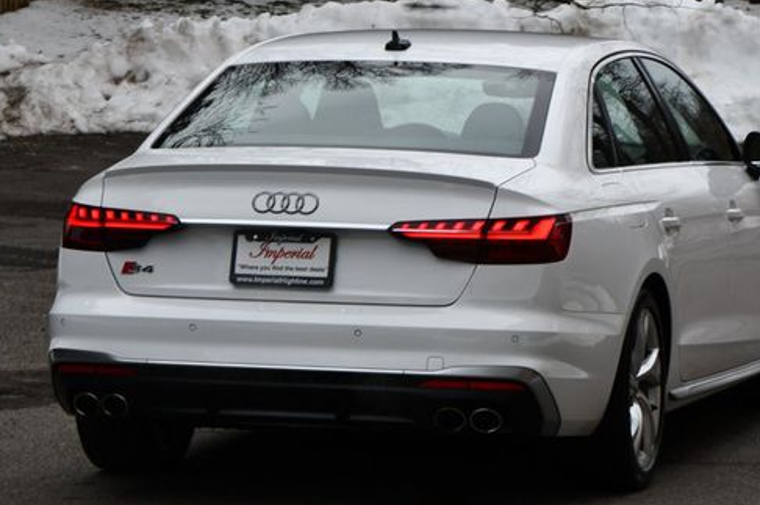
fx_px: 3585
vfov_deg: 8.1
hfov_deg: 12.1
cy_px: 203
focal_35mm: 170
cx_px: 413
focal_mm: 86
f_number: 8
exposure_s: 1/250
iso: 200
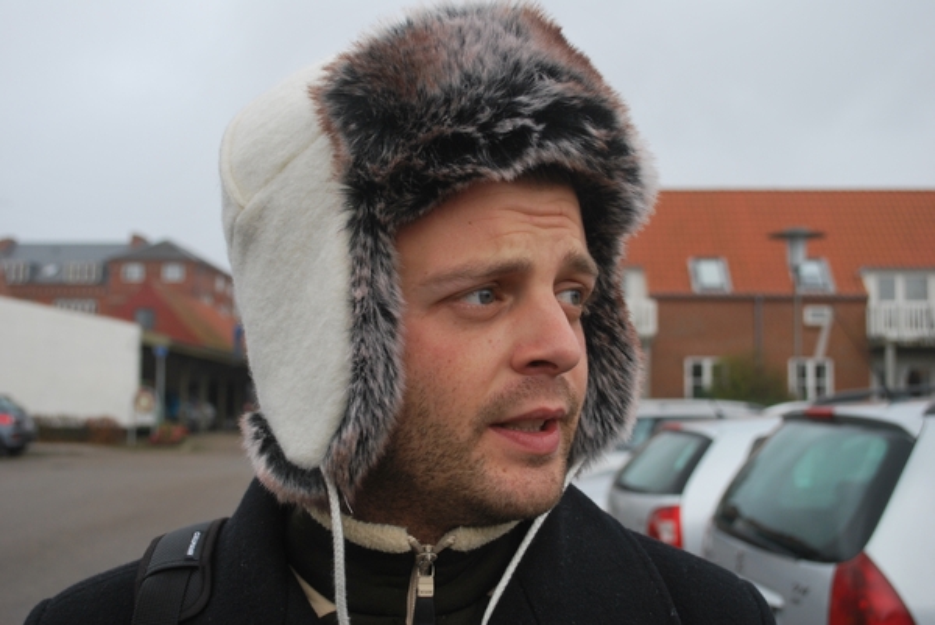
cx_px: 468
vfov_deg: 29.9
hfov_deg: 43.6
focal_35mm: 45
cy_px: 312
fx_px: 1170
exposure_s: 1/125
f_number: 5.6
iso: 200
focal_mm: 30
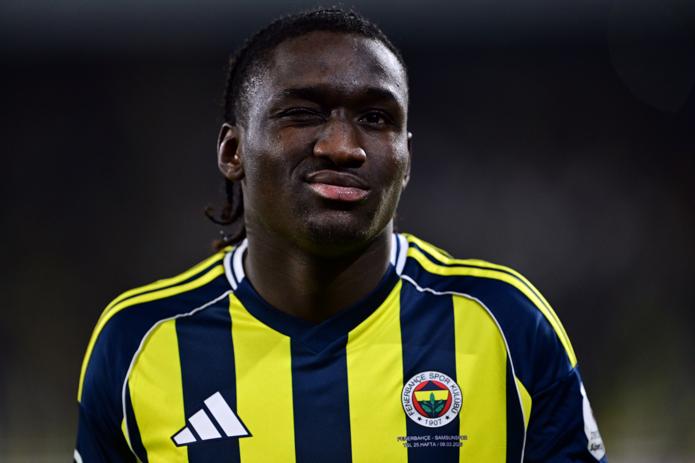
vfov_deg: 3.4
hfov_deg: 5.2
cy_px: 232
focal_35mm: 400
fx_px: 7722
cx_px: 348
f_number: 2.8
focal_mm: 400
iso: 2500
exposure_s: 1/2500
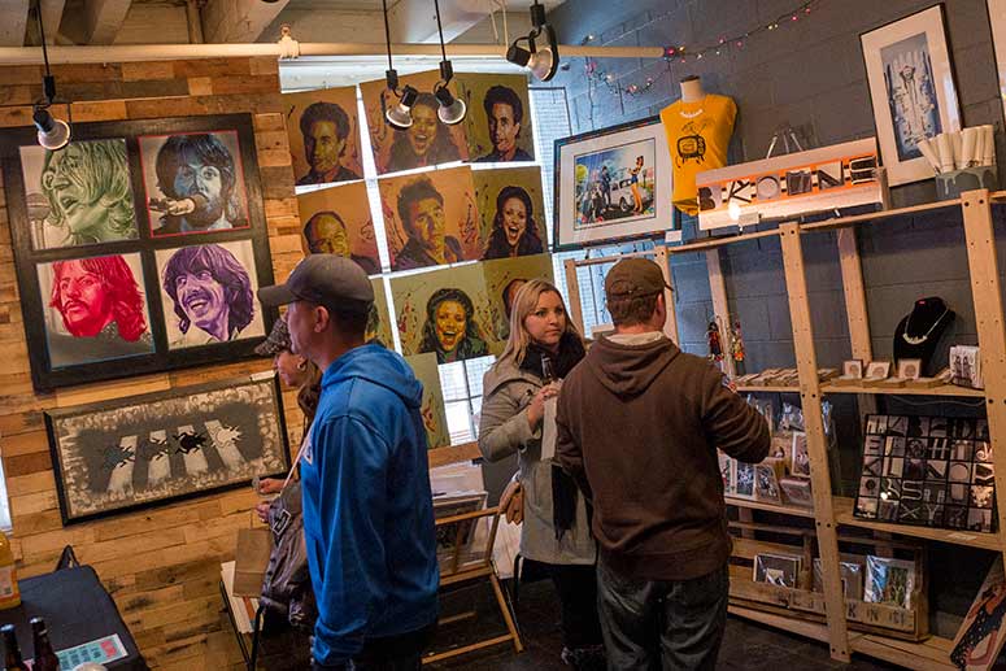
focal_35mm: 24
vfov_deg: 53.2
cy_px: 336
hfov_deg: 73.7
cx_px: 503
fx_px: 671
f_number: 5.6
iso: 1250
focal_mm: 24
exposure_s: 1/250
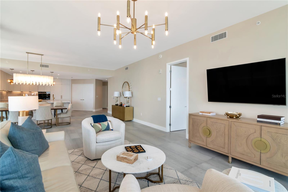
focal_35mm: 16
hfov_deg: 95.0
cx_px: 144
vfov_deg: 72.0
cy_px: 96
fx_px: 132
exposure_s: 1/40
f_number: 10
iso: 800
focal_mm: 11
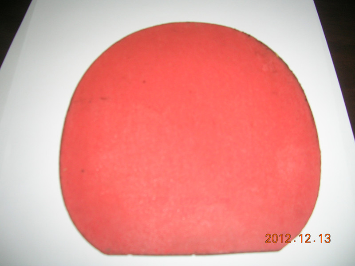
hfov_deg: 52.6
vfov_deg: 40.7
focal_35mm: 35
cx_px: 178
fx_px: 359
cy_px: 133
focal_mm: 5.4
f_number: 2.8
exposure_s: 1/60.1
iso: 50
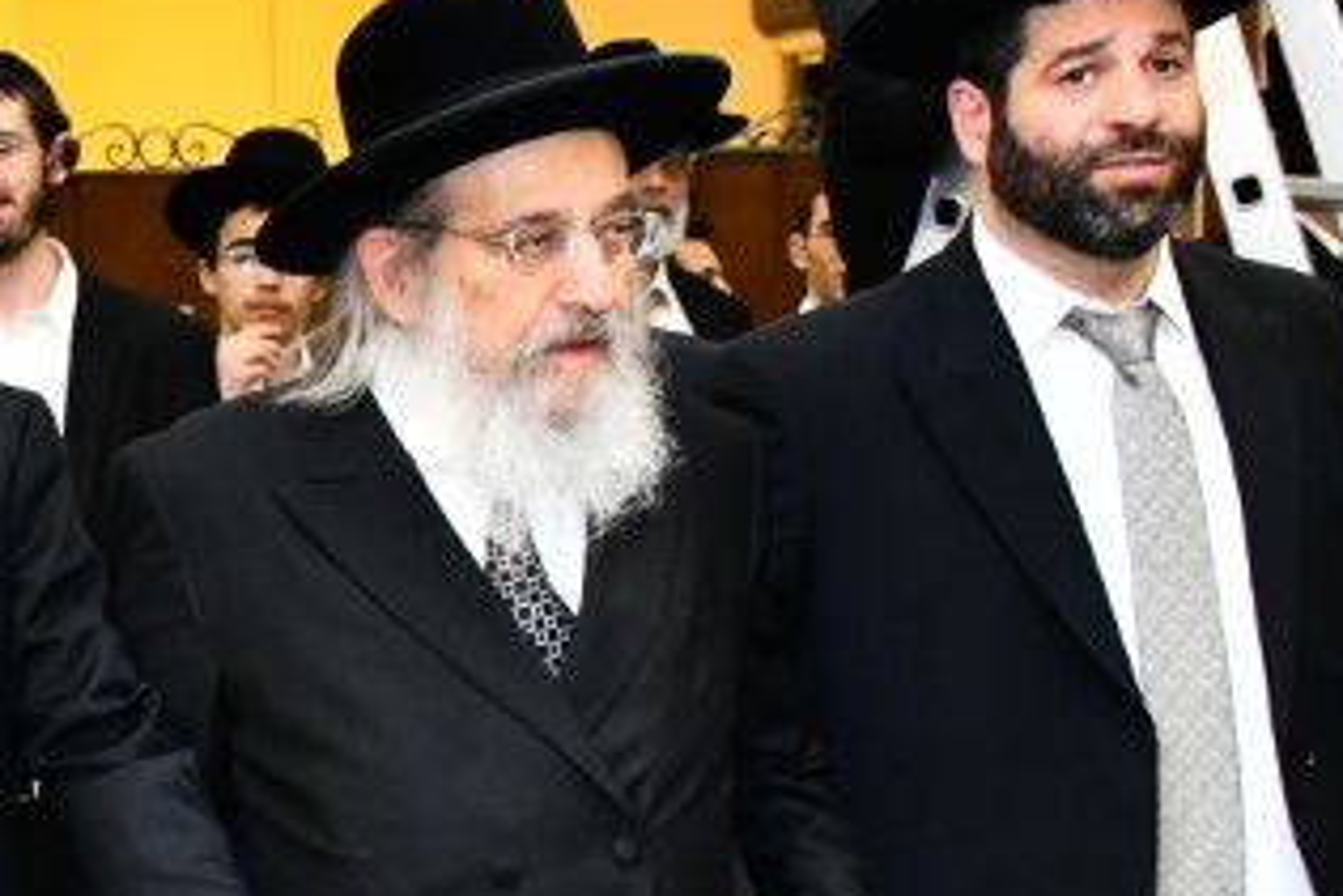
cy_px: 854
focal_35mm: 102
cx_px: -442
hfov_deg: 18.5
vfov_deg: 13.3
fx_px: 3807
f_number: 5.6
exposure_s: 1/125
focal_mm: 28
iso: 1600
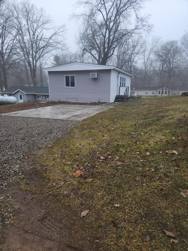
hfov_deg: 58.9
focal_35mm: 23
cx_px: 94
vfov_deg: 73.9
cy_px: 126
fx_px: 167
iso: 40
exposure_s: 1/180
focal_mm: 5.4
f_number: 1.8
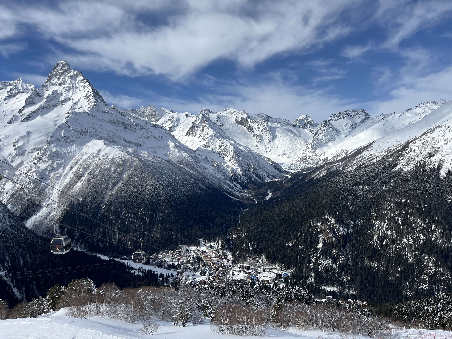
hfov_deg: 67.3
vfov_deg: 53.1
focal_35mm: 26
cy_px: 170
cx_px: 226
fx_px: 339
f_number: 1.6
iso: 50
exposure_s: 1/7874
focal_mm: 5.1
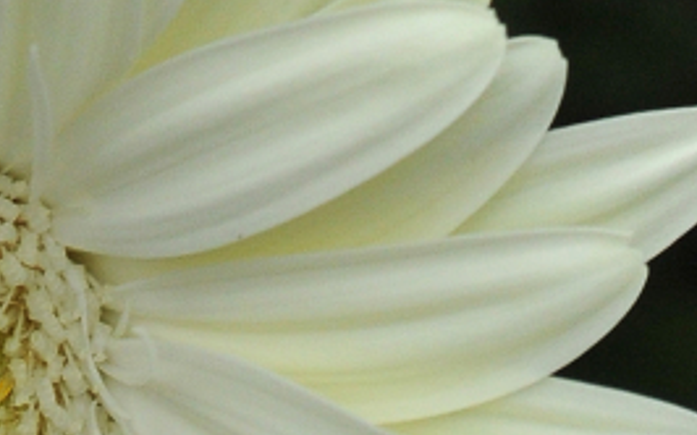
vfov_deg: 2.0
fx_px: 12209
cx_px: 1230
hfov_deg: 3.3
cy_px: -1457
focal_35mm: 643
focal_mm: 70
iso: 400
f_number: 8
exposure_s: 1/30
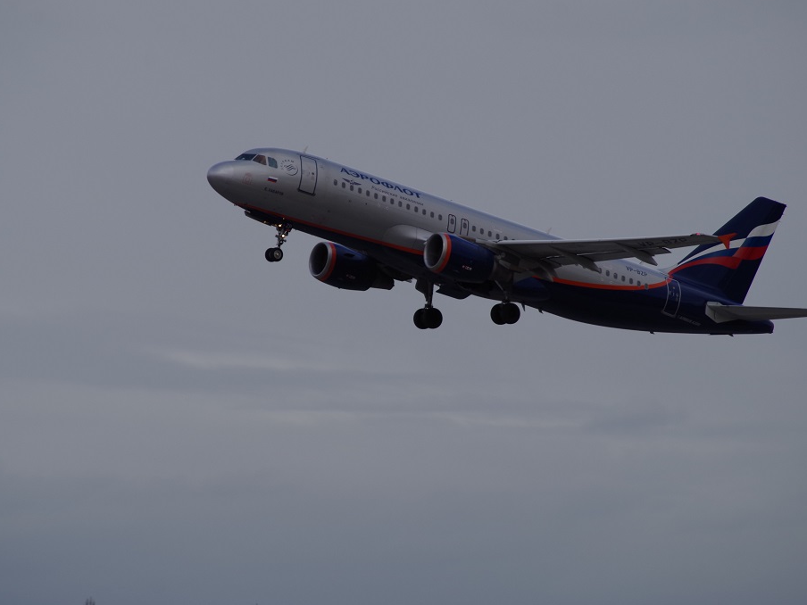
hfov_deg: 6.4
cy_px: 302
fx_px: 7250
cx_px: 391
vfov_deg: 4.8
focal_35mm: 311
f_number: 7.1
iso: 200
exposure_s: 1/1000
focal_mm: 190
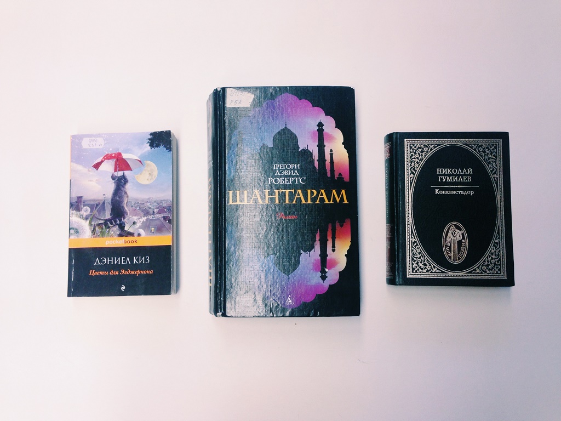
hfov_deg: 55.4
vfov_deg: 42.9
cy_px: 210
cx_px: 280
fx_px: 535
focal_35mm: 33
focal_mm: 4.12
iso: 64
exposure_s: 1/60
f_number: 2.4
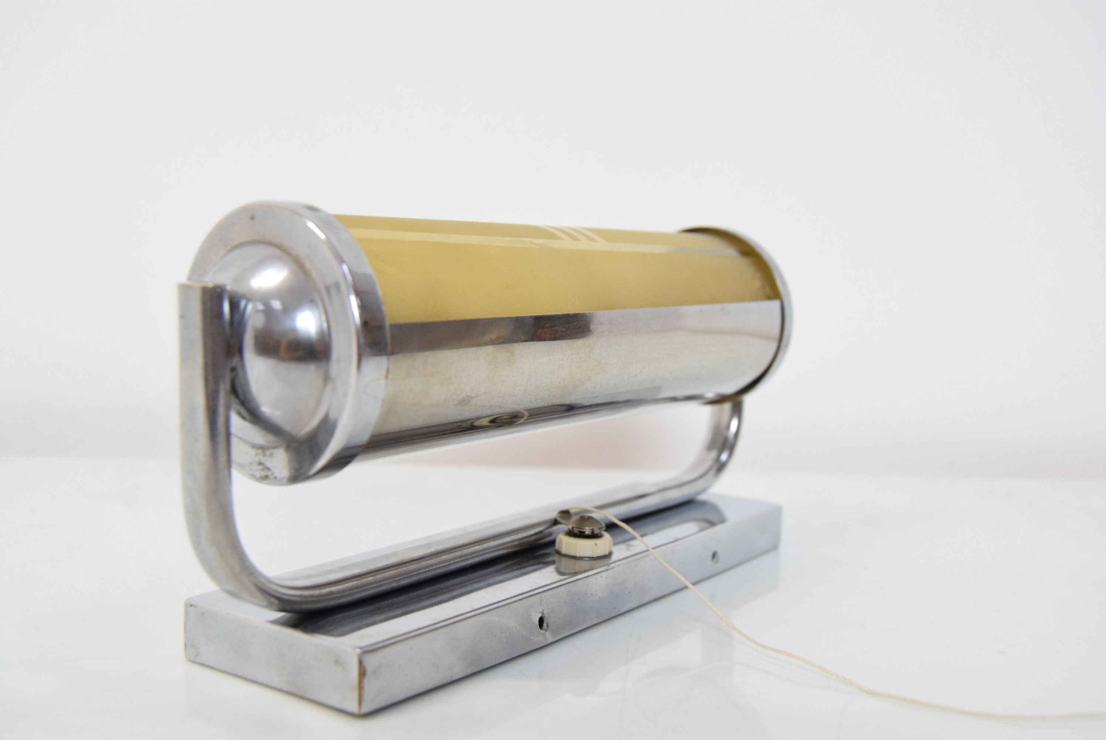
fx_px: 1199
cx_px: 553
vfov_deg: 34.3
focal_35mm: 39
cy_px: 370
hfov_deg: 49.5
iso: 1600
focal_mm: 26
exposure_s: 1/125
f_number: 5.6
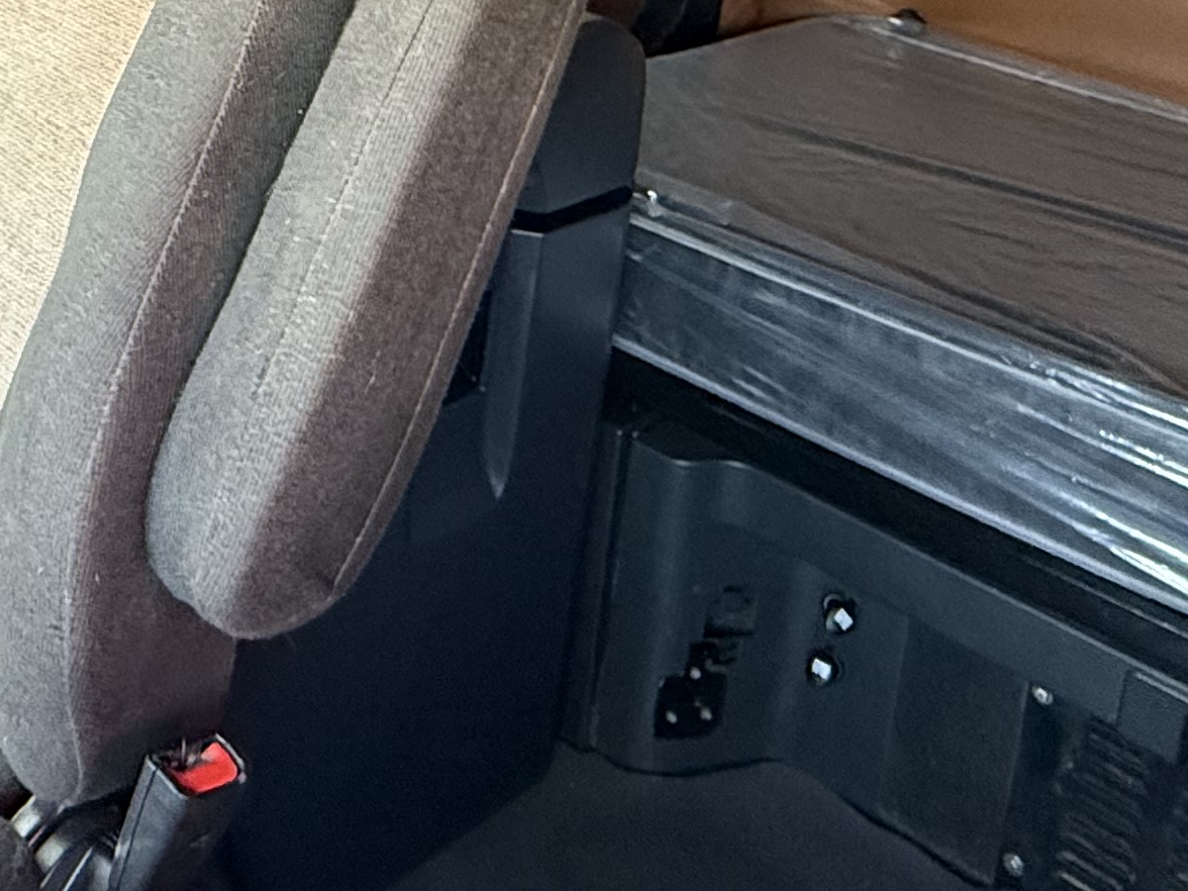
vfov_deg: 27.3
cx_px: 353
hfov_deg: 39.0
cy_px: -129
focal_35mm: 48
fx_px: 1647
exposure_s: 1/60
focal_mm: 2.22
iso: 400
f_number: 2.2
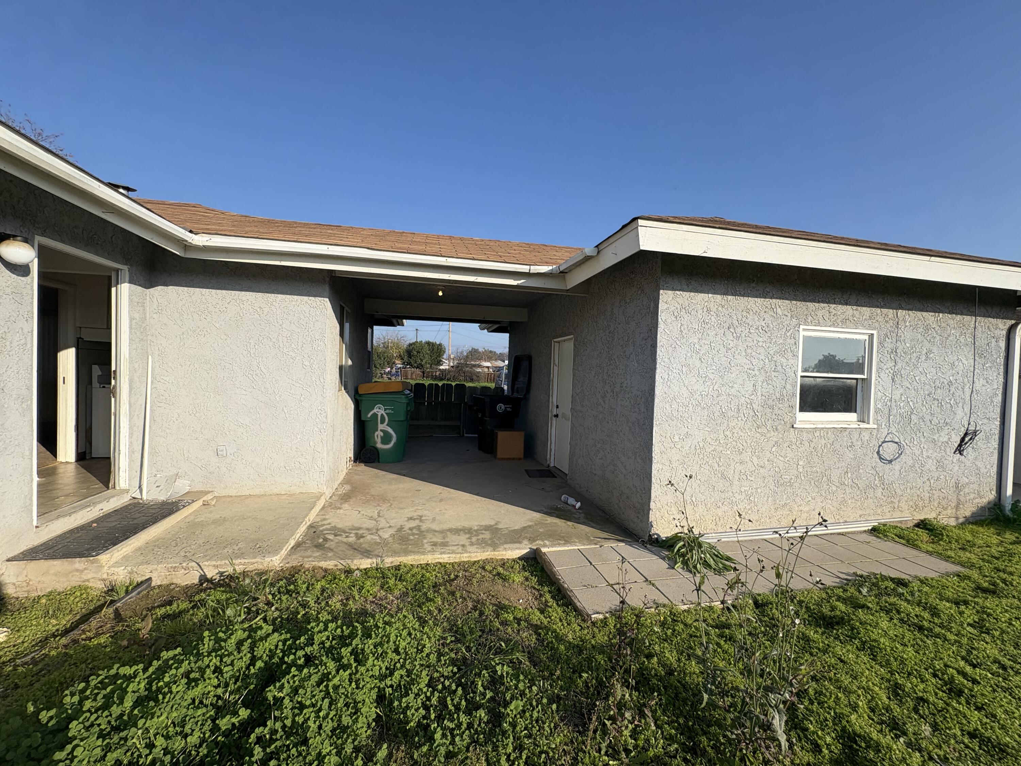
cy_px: 383
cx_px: 510
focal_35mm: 14
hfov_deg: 102.1
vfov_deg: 85.7
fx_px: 413
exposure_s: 1/1536
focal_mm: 2.22
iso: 50
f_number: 2.2
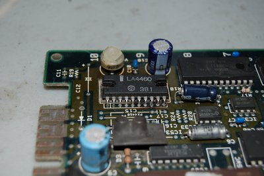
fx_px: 418
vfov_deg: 23.7
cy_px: 88
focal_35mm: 57
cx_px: 132
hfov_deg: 35.1
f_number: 5.6
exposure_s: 1/125
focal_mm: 38
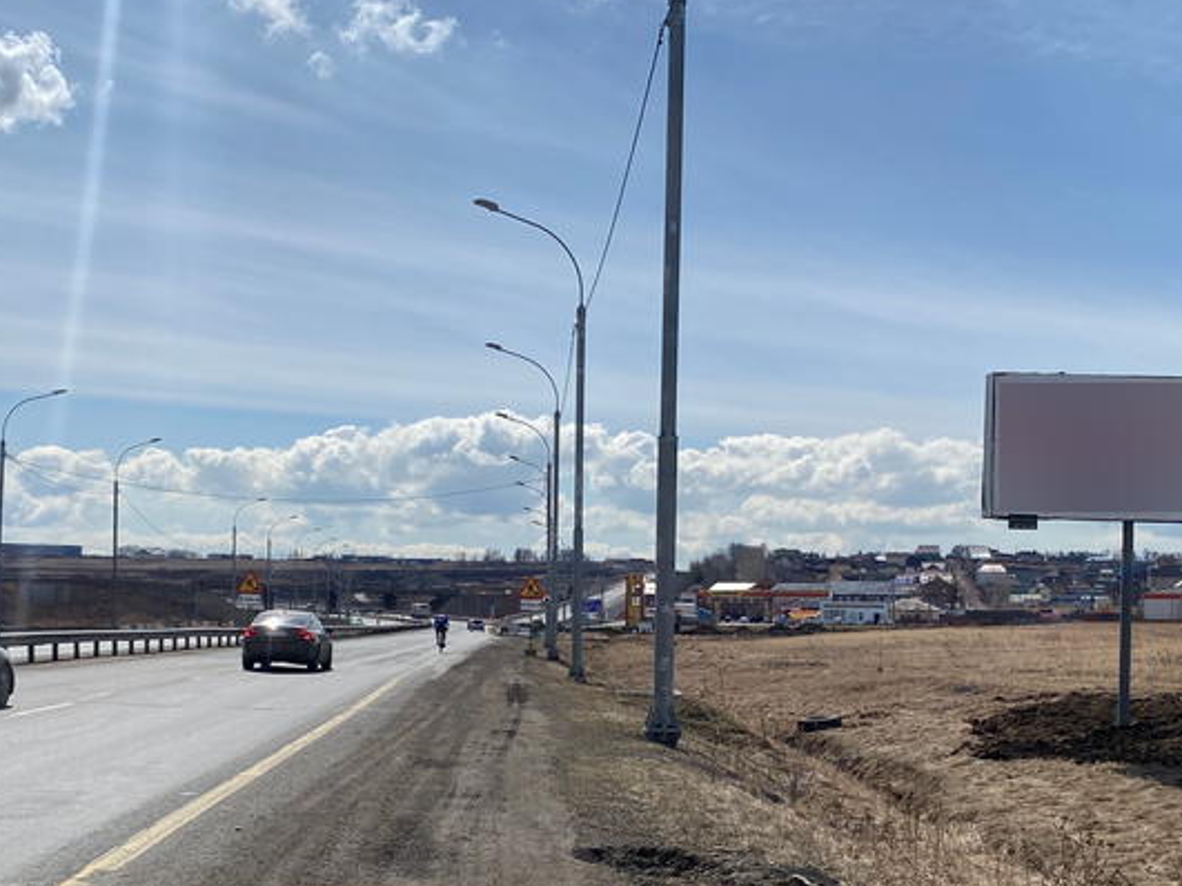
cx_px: 543
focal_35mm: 48
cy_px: 649
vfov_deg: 29.8
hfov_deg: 39.6
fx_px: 1639
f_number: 1.8
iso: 32
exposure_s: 1/7194
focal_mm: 4.25
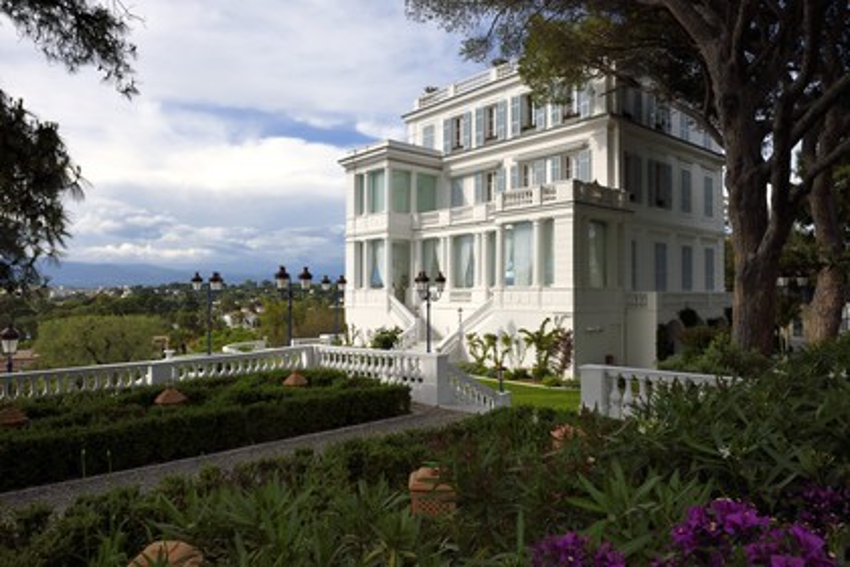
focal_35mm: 24
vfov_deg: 53.1
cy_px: 284
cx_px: 425
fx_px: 567
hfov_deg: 73.7
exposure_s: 1/160
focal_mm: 24
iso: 200
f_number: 16
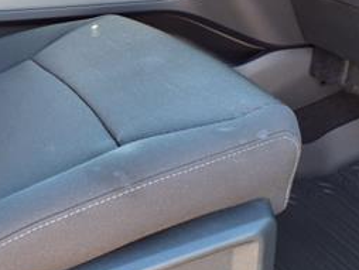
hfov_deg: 28.0
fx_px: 706
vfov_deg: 21.6
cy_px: 129
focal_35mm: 68
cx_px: 78
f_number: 1.9
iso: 50
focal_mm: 3.58
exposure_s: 1/60.2
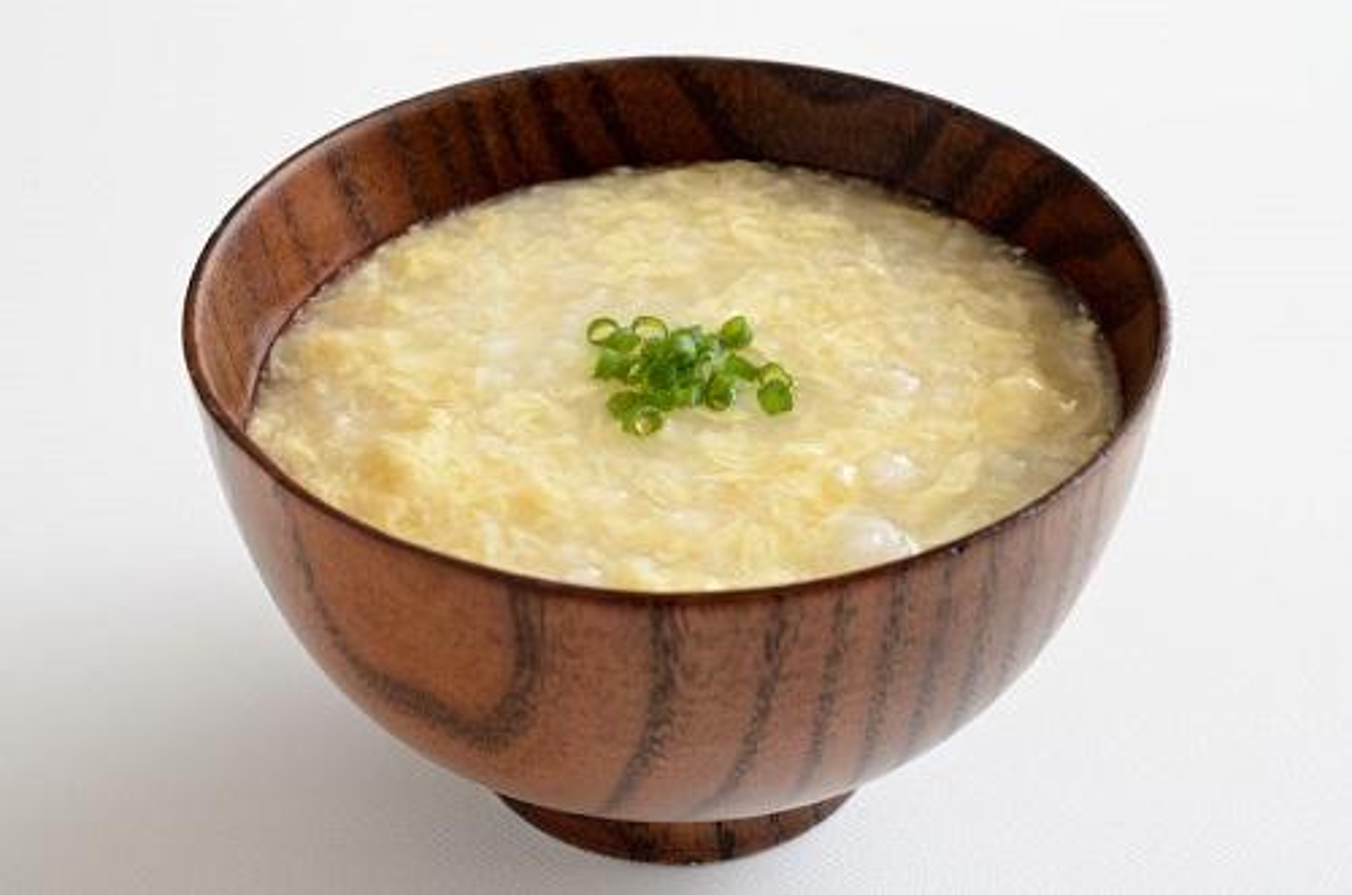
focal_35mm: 60
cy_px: 448
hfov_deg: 33.5
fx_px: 2248
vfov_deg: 22.5
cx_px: 676
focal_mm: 40
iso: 100
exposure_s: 1/1.25
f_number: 10
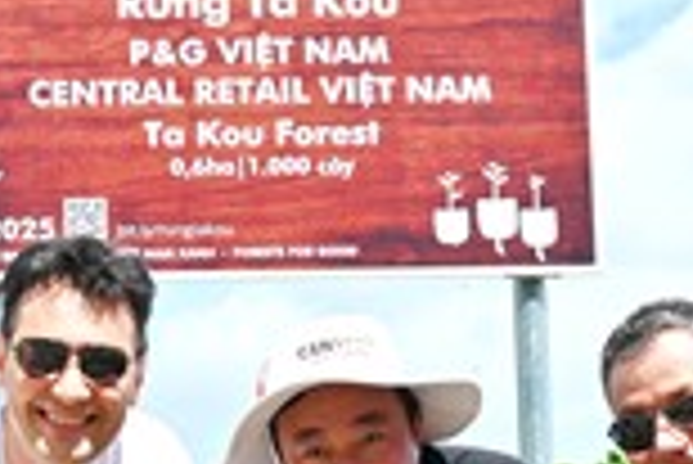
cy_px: 498
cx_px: 94
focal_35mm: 134
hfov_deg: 15.2
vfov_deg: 10.2
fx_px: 2578
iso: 100
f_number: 7.1
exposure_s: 1/400
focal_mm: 27.5
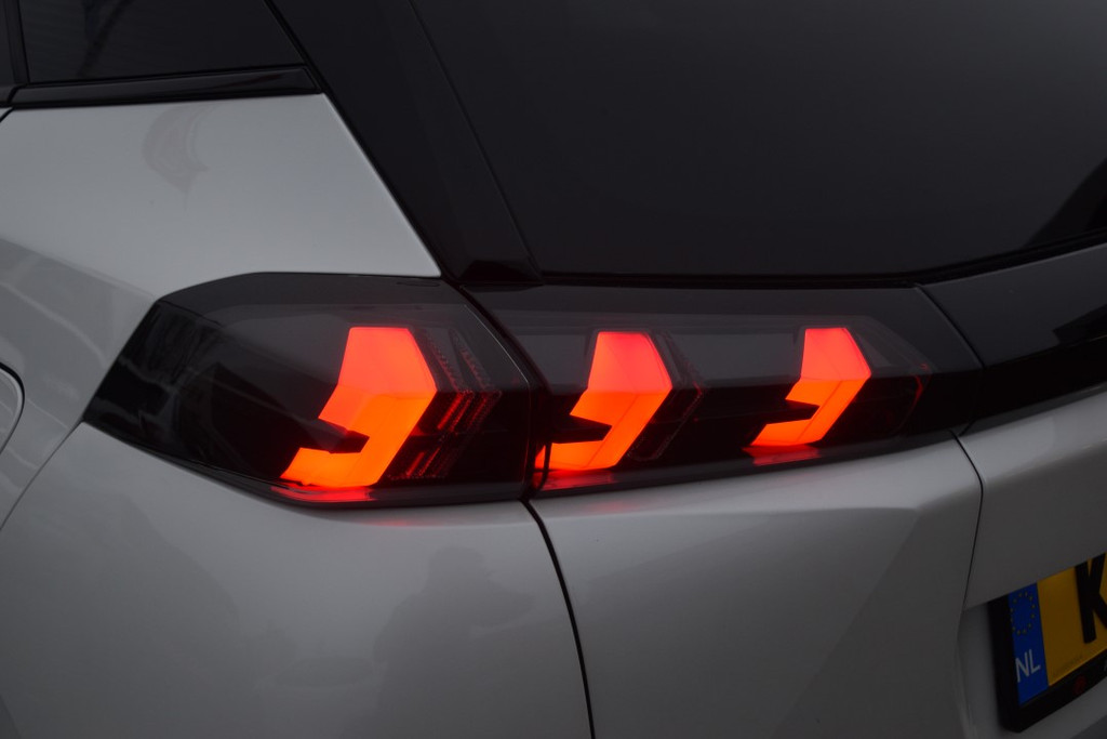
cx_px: 554
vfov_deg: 33.0
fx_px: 1245
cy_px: 370
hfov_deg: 47.9
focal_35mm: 40
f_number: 5.6
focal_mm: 27
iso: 400
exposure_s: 1/125
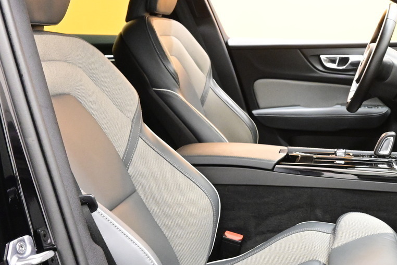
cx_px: 355
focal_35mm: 51
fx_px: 562
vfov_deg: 26.5
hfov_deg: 36.5
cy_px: 148
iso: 5000
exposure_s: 1/20
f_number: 5.6
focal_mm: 16
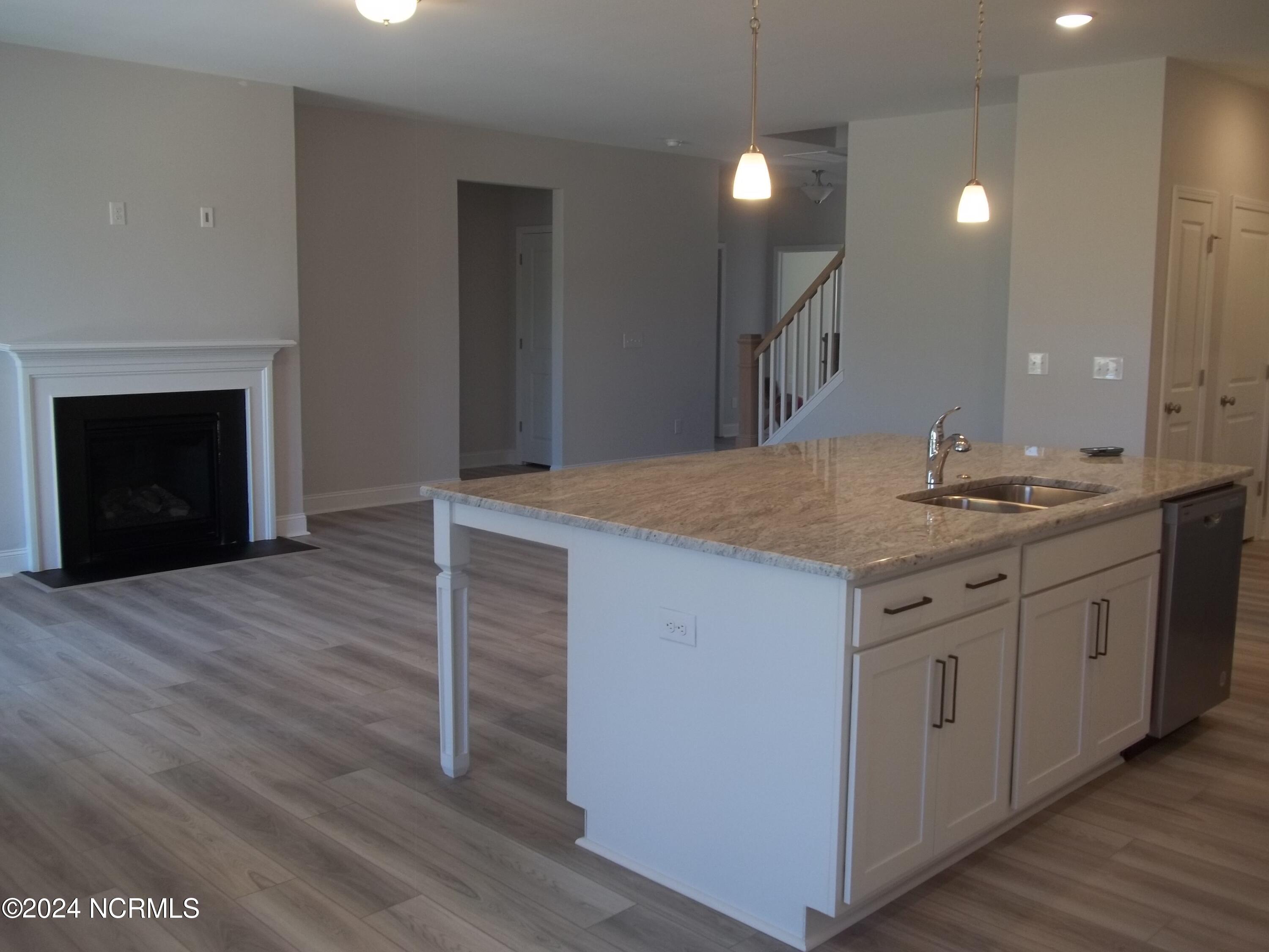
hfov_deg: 56.8
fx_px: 1173
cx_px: 634
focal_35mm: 32
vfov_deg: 44.2
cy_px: 476
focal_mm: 5.7
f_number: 2.9
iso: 64
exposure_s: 1/40
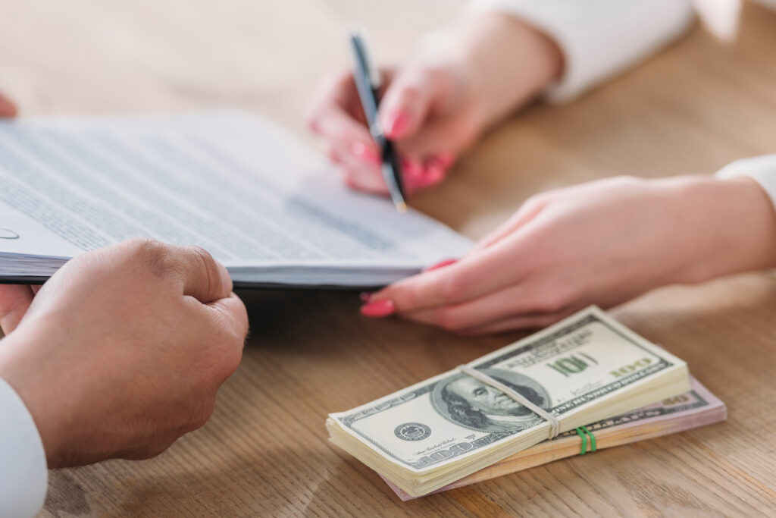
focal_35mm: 165
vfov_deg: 8.3
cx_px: 388
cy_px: 259
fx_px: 3557
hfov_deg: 12.5
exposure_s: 1/200
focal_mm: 165
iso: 125
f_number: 4
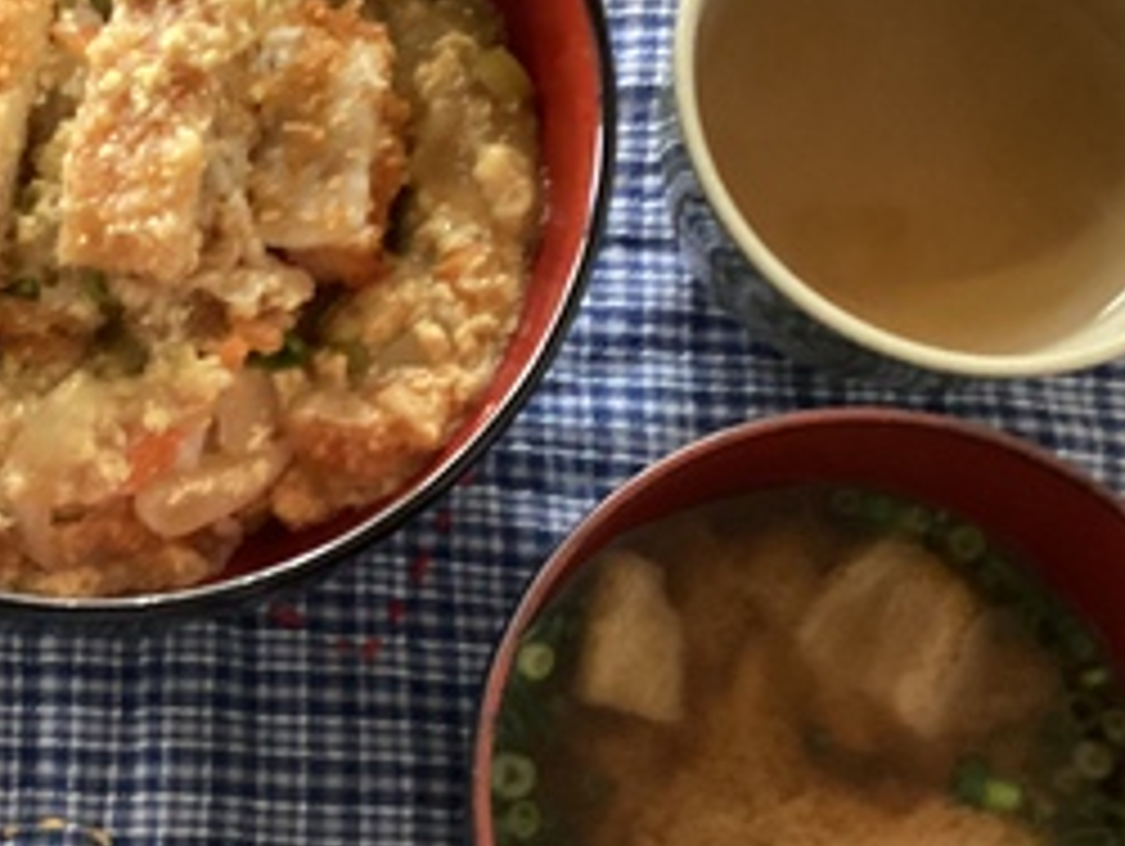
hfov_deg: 30.1
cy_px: 475
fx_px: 2017
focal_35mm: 62
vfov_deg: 23.7
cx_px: 166
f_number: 2.4
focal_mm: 3.3
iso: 400
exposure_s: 1/25
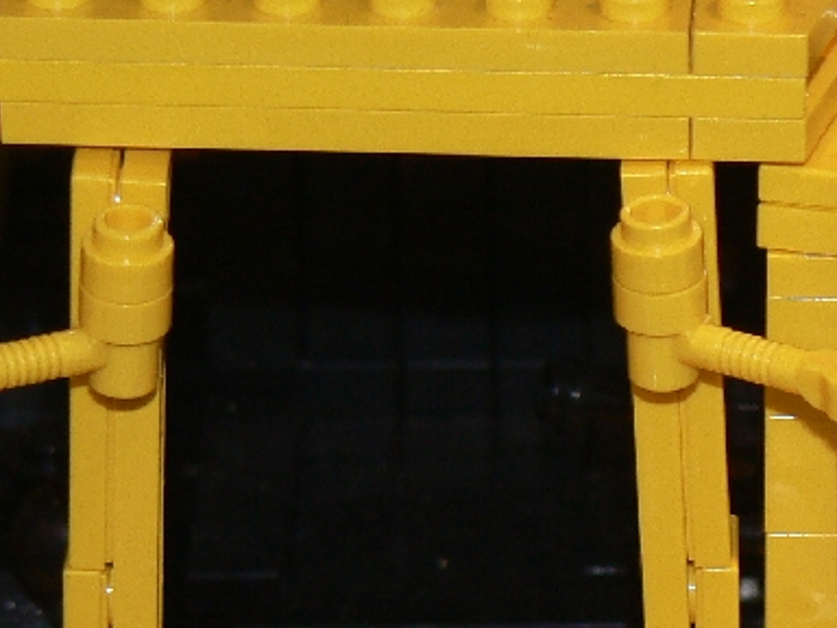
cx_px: 395
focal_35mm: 325
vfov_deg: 4.6
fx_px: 7858
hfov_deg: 6.1
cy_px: 488
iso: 100
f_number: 3.2
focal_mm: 20.3
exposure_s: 1/30
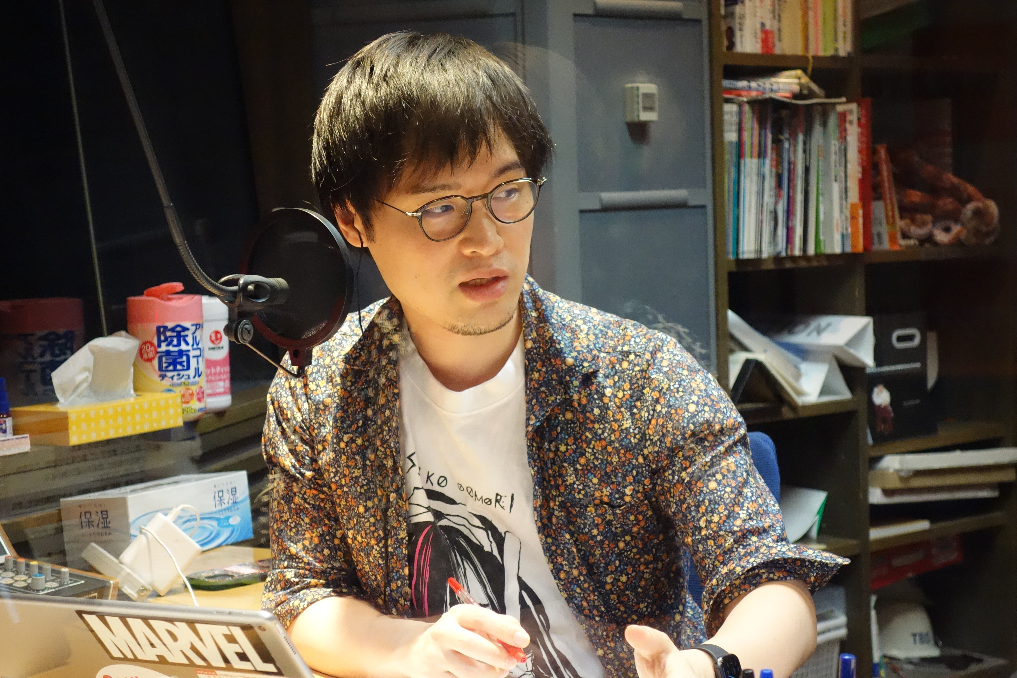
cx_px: 508
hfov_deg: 31.9
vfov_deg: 21.6
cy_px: 339
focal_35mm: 63
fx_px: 1780
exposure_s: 1/125
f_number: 3.5
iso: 3200
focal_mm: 23.55
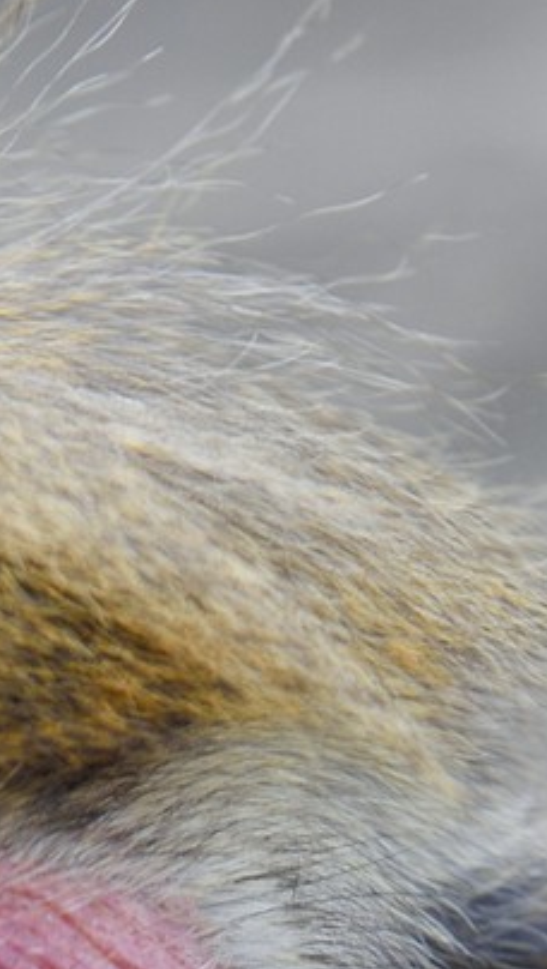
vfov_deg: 7.2
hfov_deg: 4.2
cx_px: -379
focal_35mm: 290
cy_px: 1741
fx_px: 7459
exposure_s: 1/200
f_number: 8
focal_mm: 70
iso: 400
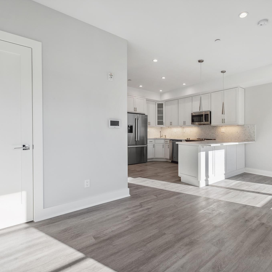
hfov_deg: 79.8
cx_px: 163
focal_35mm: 18
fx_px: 160
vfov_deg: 80.7
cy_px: 136
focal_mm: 14
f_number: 11
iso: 200
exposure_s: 1/50
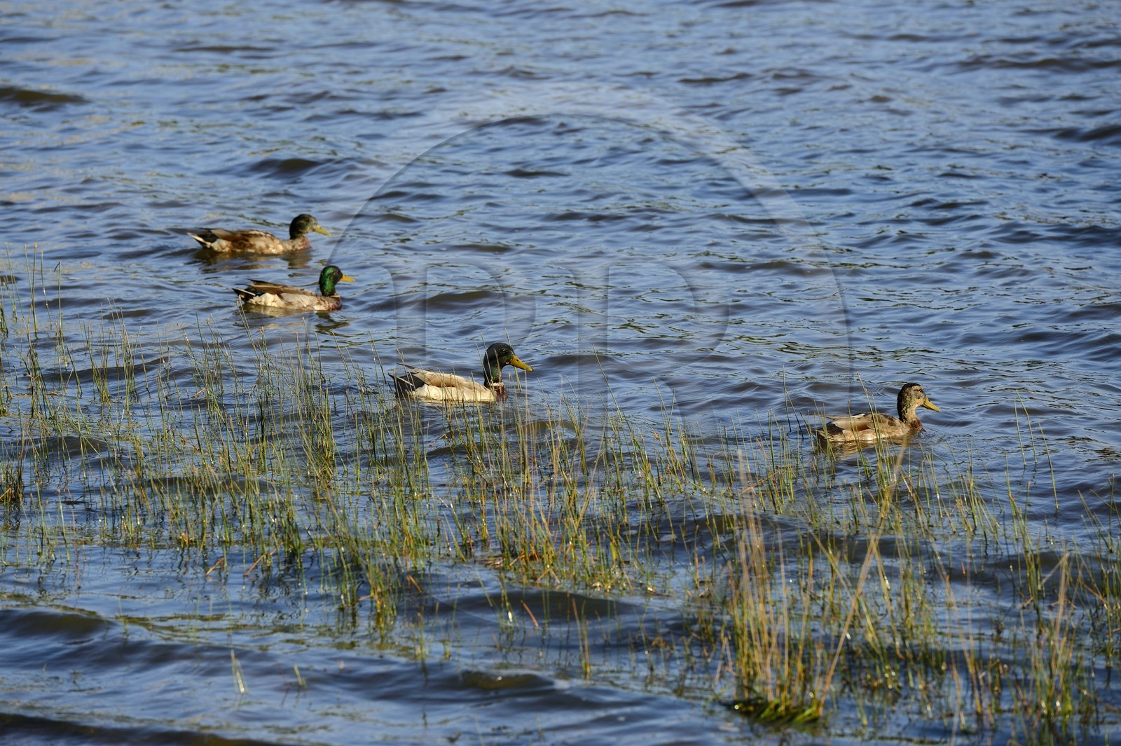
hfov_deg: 10.3
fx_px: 6223
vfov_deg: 6.9
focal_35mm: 200
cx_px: 560
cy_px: 373
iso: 200
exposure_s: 1/320
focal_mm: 200
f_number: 7.1
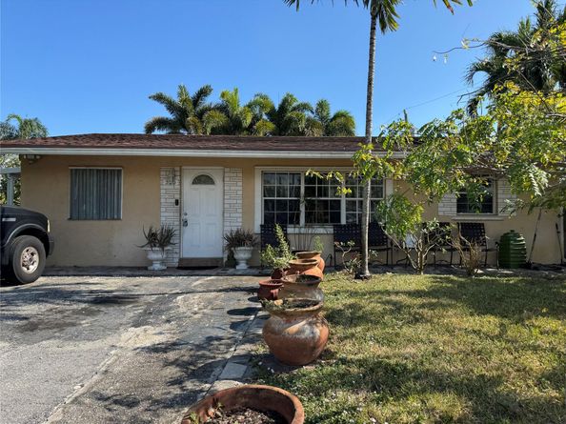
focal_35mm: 24
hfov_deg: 71.6
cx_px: 283
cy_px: 212
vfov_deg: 56.8
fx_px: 392
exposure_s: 1/2959
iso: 80
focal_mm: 6.76
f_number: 1.78
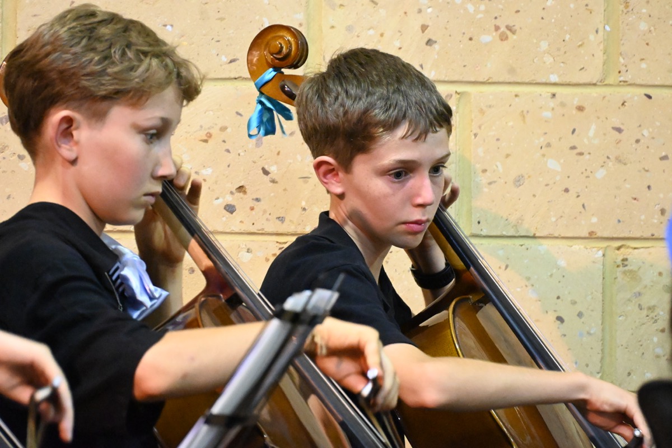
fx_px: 11199
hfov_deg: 3.4
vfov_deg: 2.3
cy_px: 224
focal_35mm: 600
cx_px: 336
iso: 16000
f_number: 8
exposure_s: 1/30
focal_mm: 400
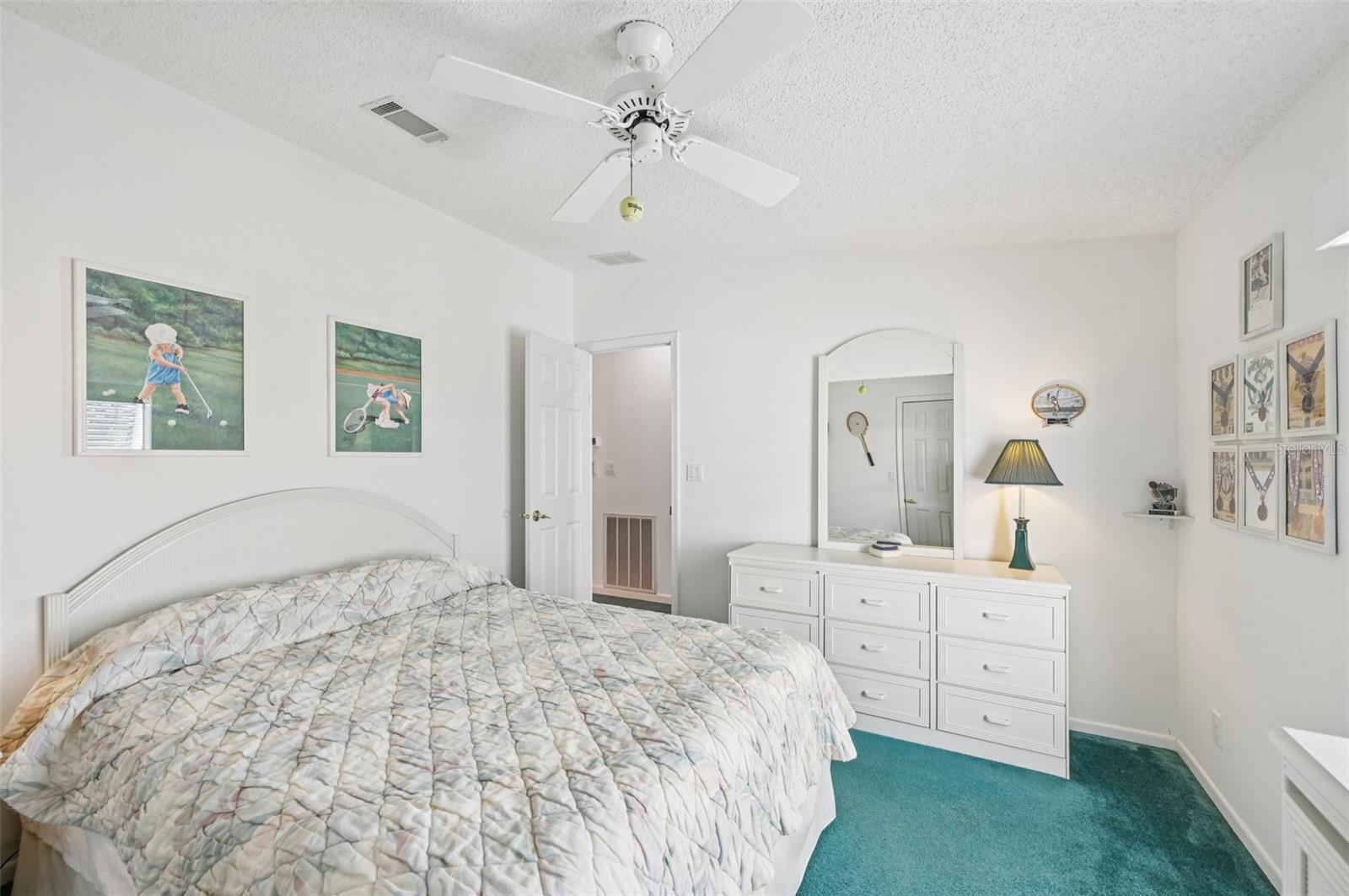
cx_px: 674
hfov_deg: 104.3
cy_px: 448
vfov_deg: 81.1
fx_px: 524
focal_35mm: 14
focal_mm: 14
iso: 400
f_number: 8
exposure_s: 1/50
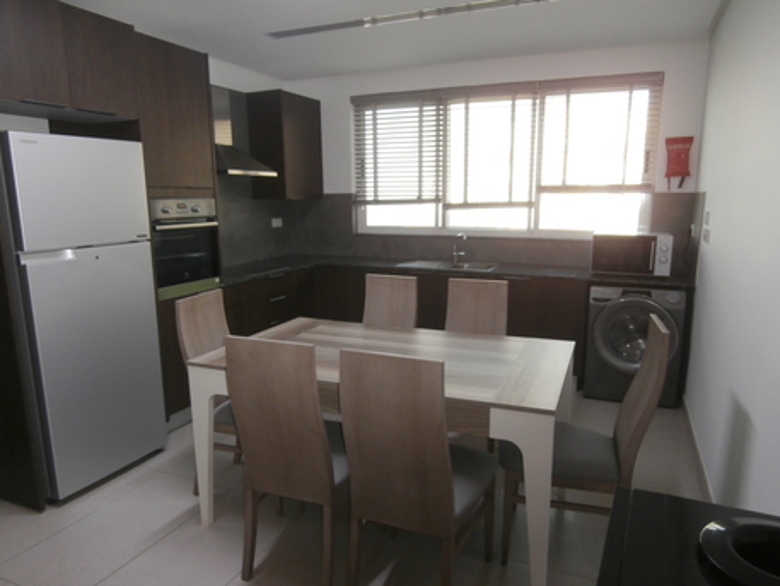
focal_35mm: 24
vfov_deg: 56.8
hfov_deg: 71.6
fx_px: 541
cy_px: 293
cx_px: 390
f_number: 3
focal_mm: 4.2
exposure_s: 1/30
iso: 200
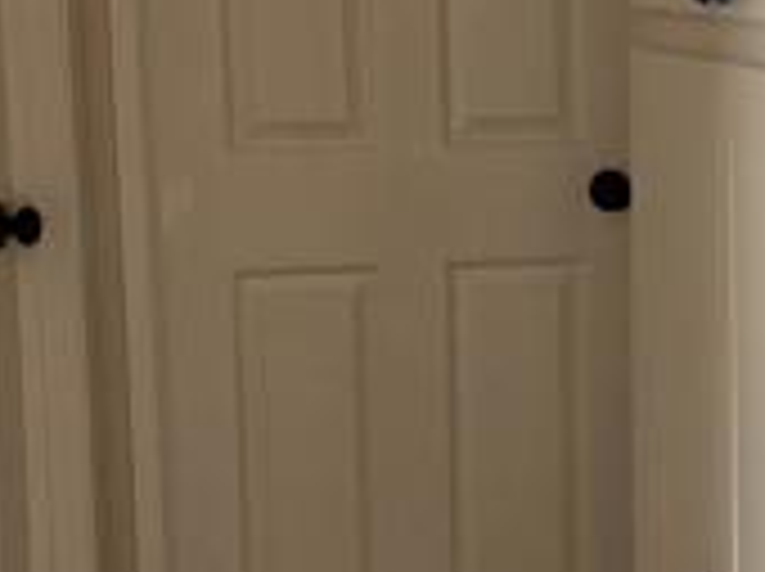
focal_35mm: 98
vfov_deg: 15.1
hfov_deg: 19.9
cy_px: 284
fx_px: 2163
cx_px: 594
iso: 250
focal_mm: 4.25
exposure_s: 1/60
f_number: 1.8
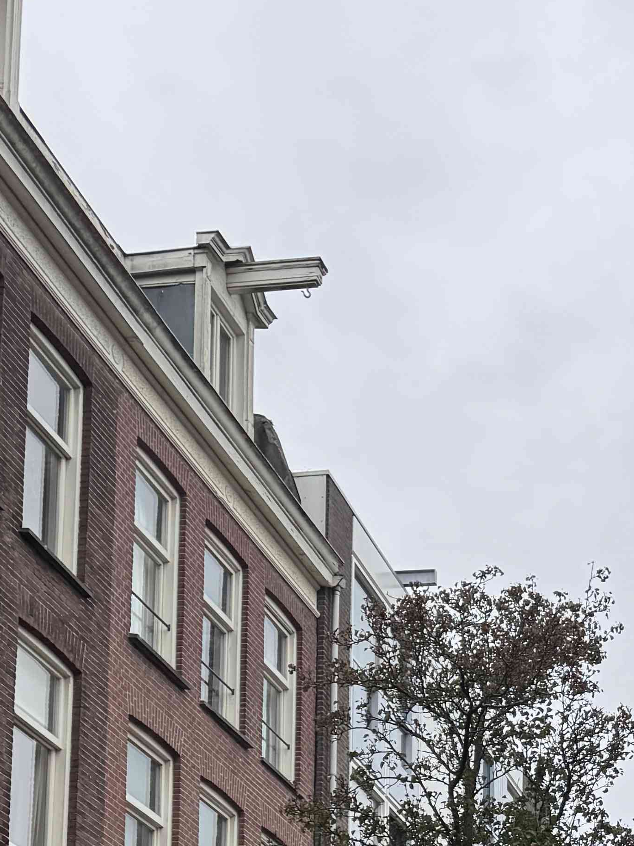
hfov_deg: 18.2
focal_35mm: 75
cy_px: 1206
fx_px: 1832
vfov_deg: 22.2
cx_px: 840
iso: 80
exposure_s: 1/1366
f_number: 1.78
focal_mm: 6.76
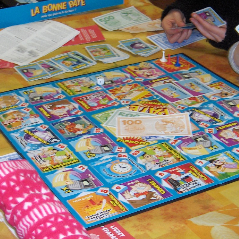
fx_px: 687
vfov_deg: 19.7
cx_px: 160
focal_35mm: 88
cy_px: 118
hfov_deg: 19.7
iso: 100
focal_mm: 8
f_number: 2.8
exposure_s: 1/60
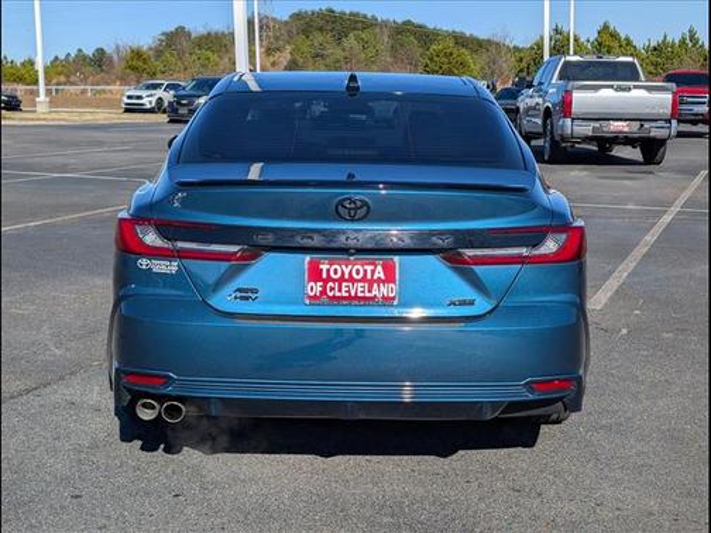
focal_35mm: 49
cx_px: 356
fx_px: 1006
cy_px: 266
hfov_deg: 38.9
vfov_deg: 29.7
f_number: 1.68
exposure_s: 1/3333
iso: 21
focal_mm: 6.9
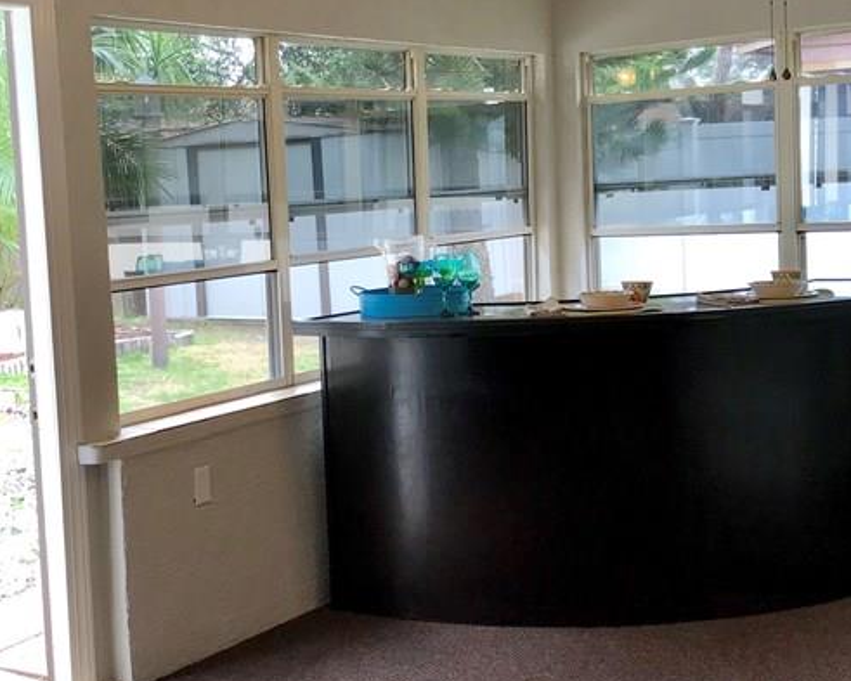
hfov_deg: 32.9
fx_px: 1436
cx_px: 357
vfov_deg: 26.7
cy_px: 315
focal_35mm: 57
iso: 32
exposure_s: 1/120
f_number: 1.8
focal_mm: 3.99
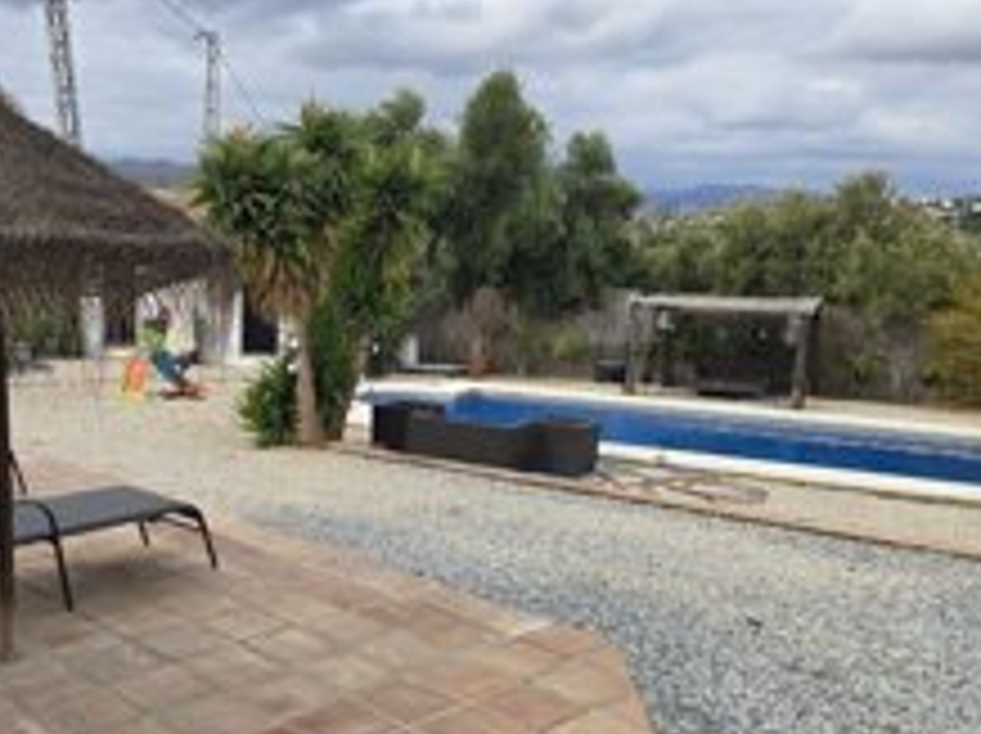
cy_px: 392
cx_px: 320
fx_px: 1076
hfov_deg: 48.1
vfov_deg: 37.6
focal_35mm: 38
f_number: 1.7
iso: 12
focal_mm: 6.3
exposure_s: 1/507
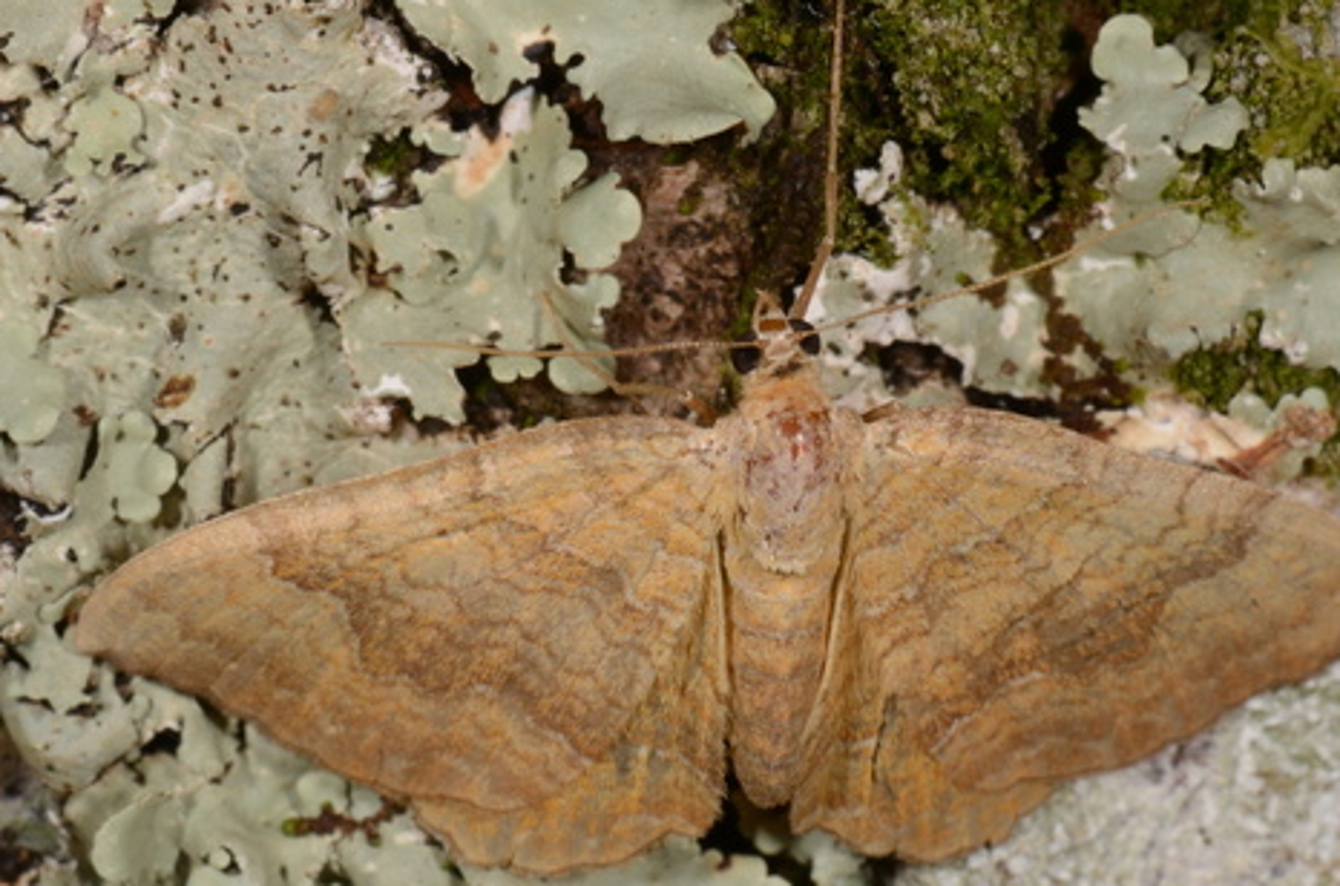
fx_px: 8050
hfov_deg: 9.5
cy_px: 647
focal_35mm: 217
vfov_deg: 6.3
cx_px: 730
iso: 100
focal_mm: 85
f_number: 25
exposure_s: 1/60
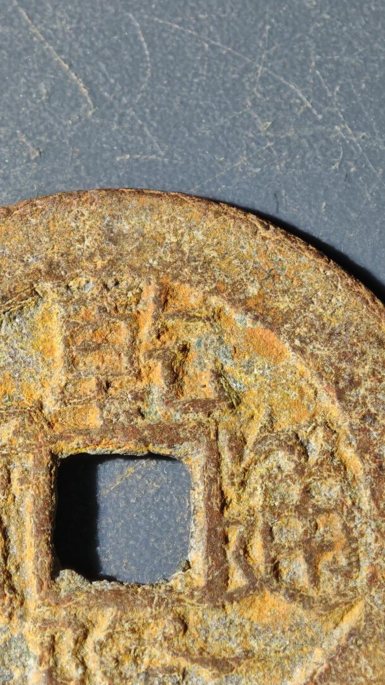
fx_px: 3468
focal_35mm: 191
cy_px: 510
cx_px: 107
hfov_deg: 6.4
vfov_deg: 11.3
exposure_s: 1/100
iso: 200
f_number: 2
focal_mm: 9
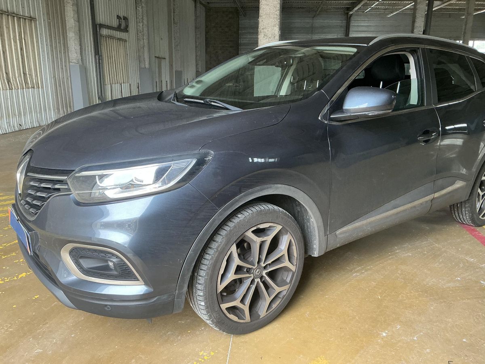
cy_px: 182
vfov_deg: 49.7
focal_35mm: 28
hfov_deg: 63.4
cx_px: 242
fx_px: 392
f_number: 1.8
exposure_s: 1/60
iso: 100
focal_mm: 3
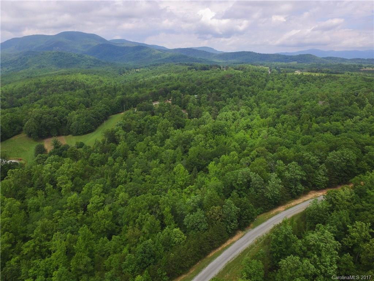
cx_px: 187
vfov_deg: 66.0
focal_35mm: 20
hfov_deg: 81.7
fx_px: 216
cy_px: 140
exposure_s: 1/1250
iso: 100
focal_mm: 3.61
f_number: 2.8
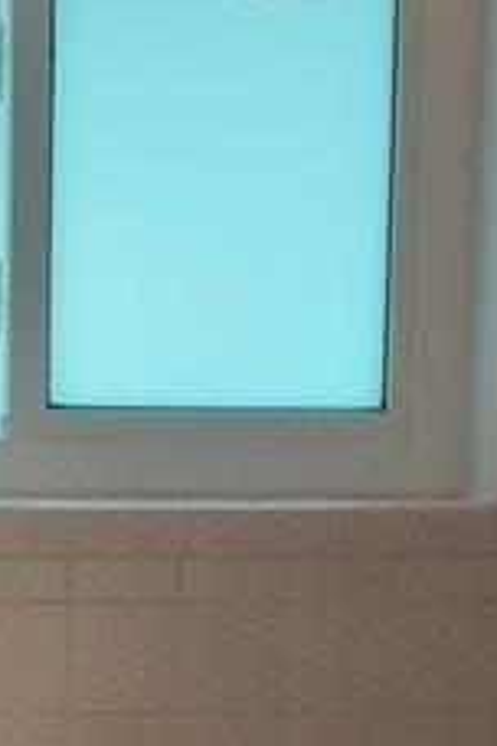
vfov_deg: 13.5
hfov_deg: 9.2
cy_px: 854
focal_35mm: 148
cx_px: -59
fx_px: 3065
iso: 64
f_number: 1.9
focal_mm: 3.6
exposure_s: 1/60
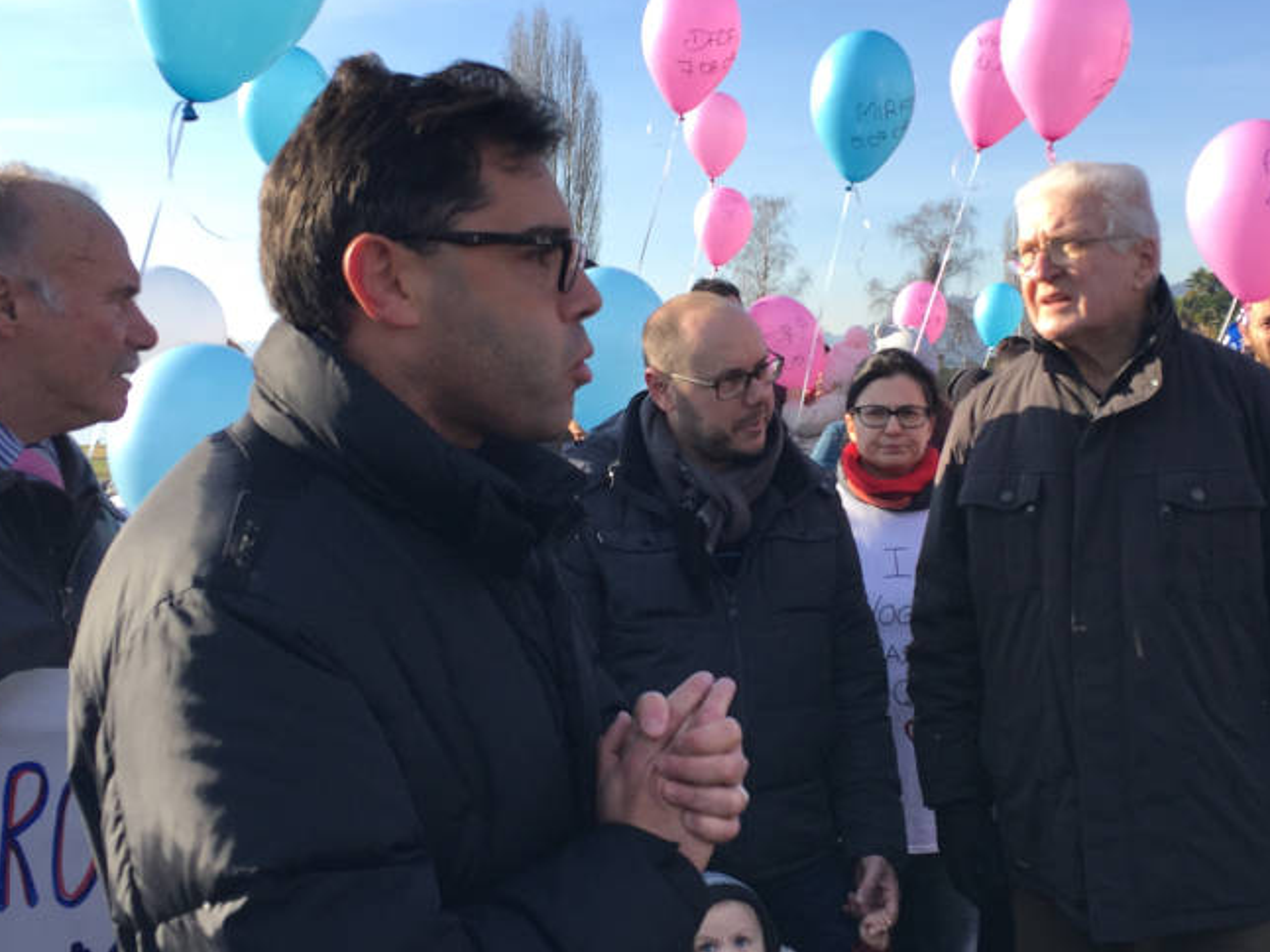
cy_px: 448
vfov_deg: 31.5
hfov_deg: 41.1
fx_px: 1687
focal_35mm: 46
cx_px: 741
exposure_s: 1/842
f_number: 2.2
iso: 32
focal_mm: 4.15
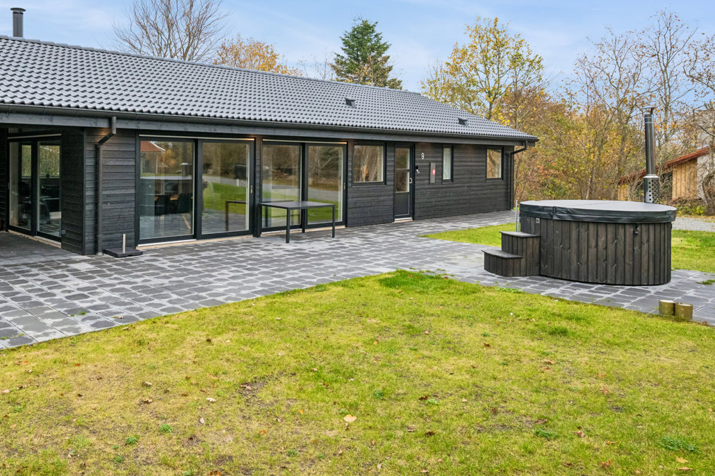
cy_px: 163
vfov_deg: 44.7
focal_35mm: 29
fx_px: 572
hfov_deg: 61.4
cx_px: 203
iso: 1600
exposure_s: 1/100
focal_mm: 18.5
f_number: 7.1
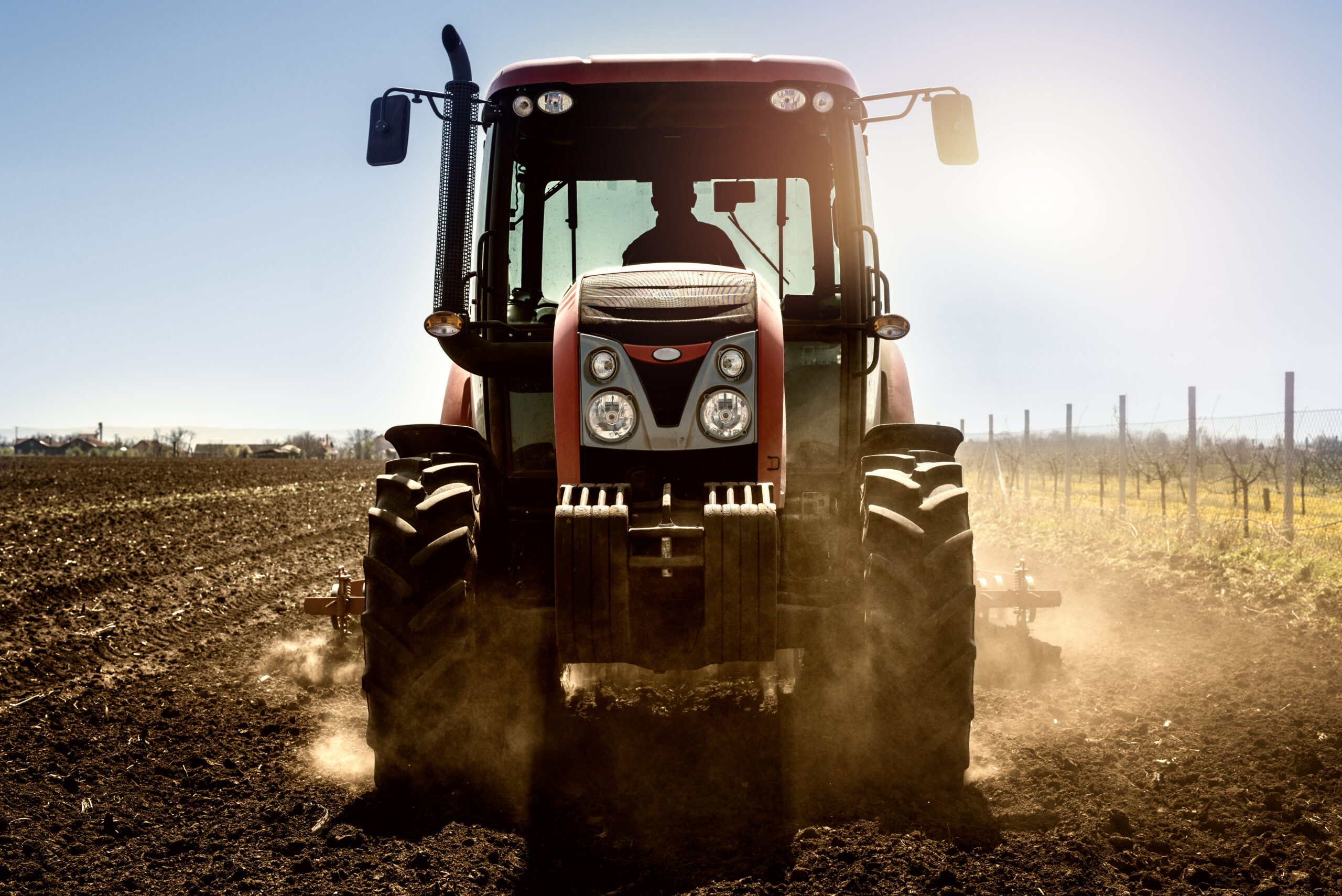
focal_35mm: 50
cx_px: 671
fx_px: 1865
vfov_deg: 27.0
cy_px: 448
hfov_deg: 39.6
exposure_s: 1/800
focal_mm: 50
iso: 250
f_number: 8
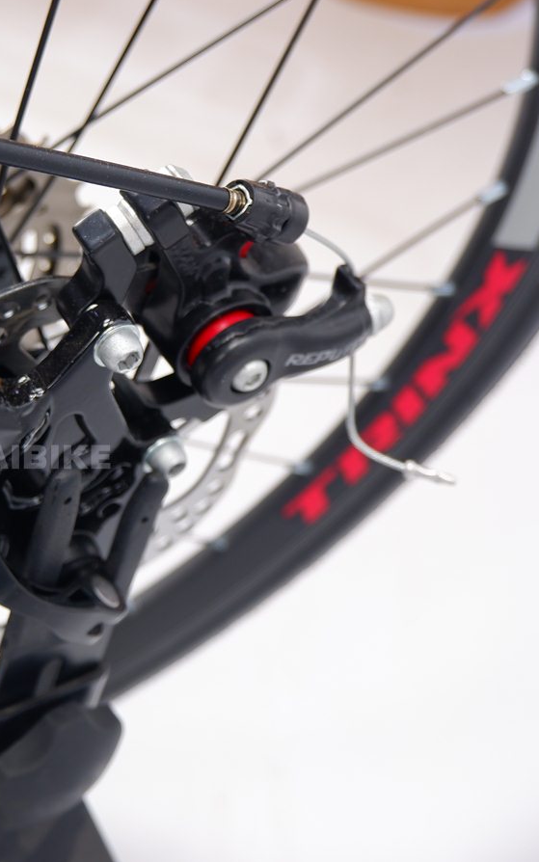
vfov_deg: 34.0
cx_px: -37
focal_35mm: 60
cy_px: 429
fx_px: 1410
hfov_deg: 20.7
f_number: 4.4
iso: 200
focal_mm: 26.4
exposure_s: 1/40
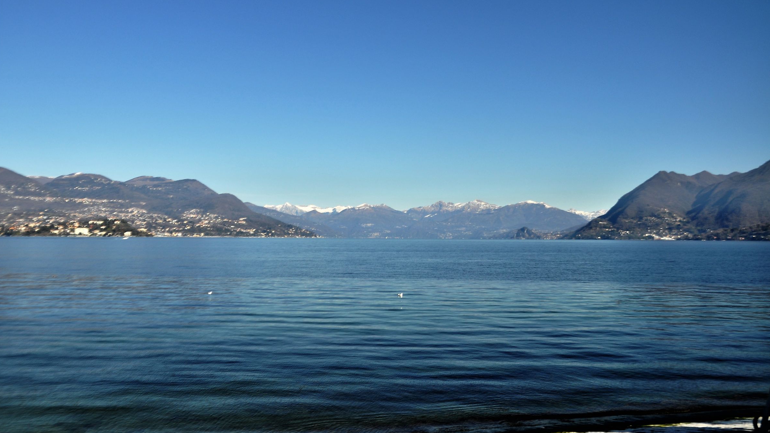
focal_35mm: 40
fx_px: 807
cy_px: 184
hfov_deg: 51.0
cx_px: 386
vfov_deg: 30.0
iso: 200
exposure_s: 1/250
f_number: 8
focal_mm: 25
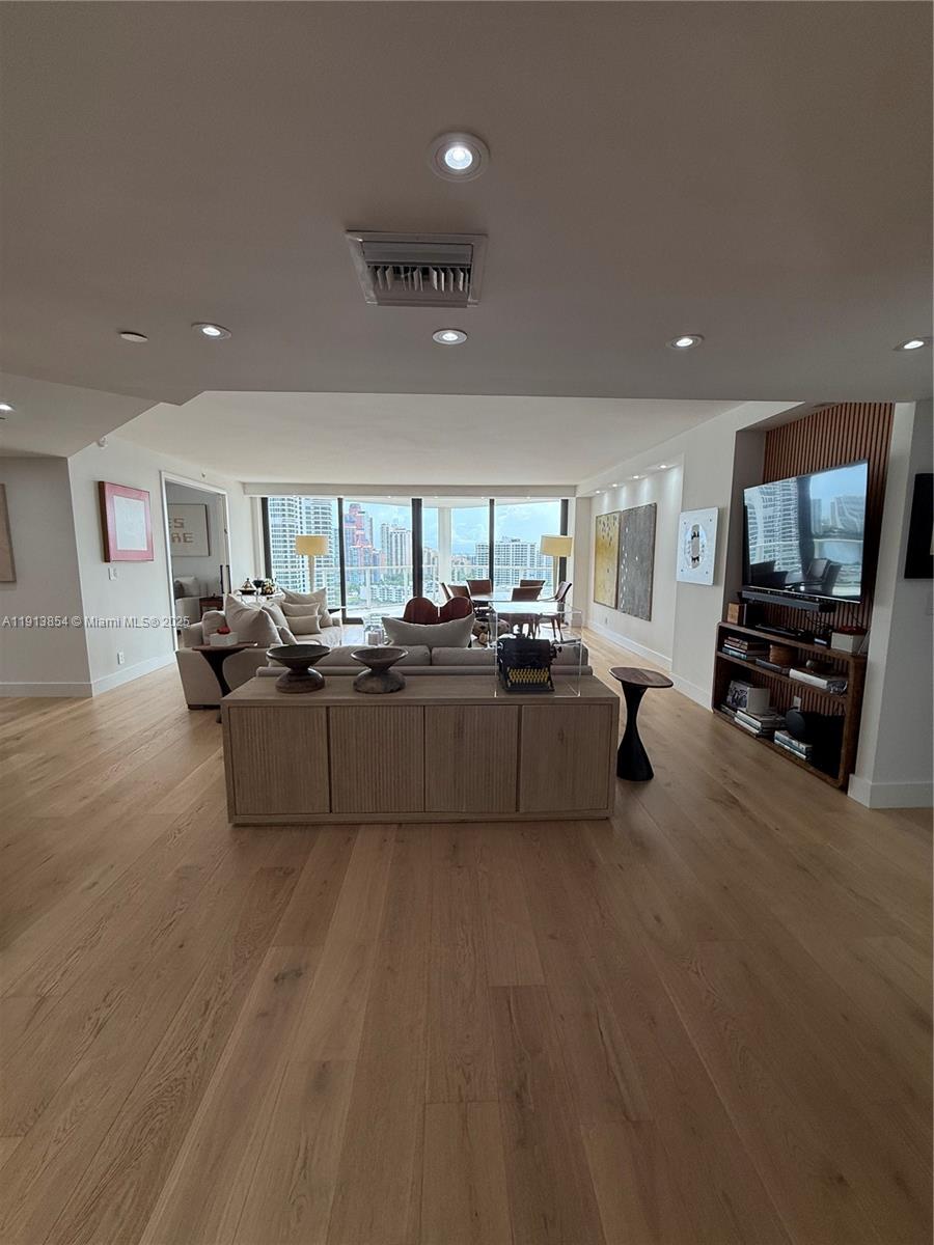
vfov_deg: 102.1
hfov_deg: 85.7
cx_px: 467
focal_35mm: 14
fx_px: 504
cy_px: 622
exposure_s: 1/145
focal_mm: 2.22
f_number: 2.2
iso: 64
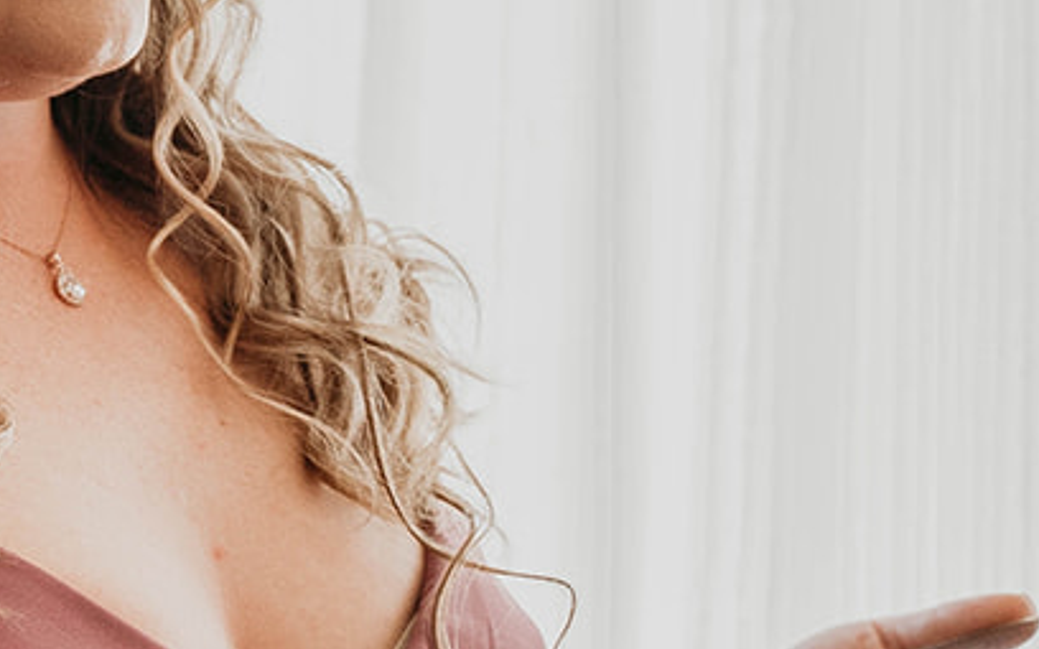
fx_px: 4644
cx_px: -591
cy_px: 174
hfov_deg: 12.1
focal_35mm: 164
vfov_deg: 8.0
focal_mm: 41
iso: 500
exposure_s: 1/500
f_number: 2.8
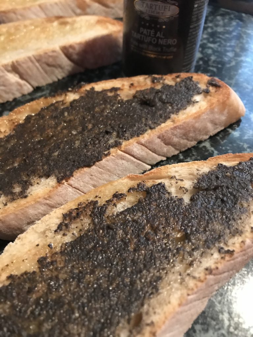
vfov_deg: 63.4
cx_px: 126
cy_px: 168
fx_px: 273
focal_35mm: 28
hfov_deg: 49.7
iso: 100
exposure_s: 1/5
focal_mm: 3.99
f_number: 1.8
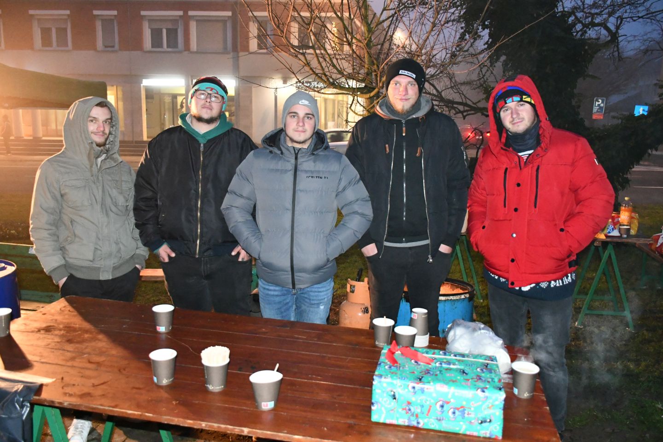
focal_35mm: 30
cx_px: 332
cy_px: 221
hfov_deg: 61.9
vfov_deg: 43.6
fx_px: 552
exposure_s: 1/60
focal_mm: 20
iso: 6400
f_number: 3.5
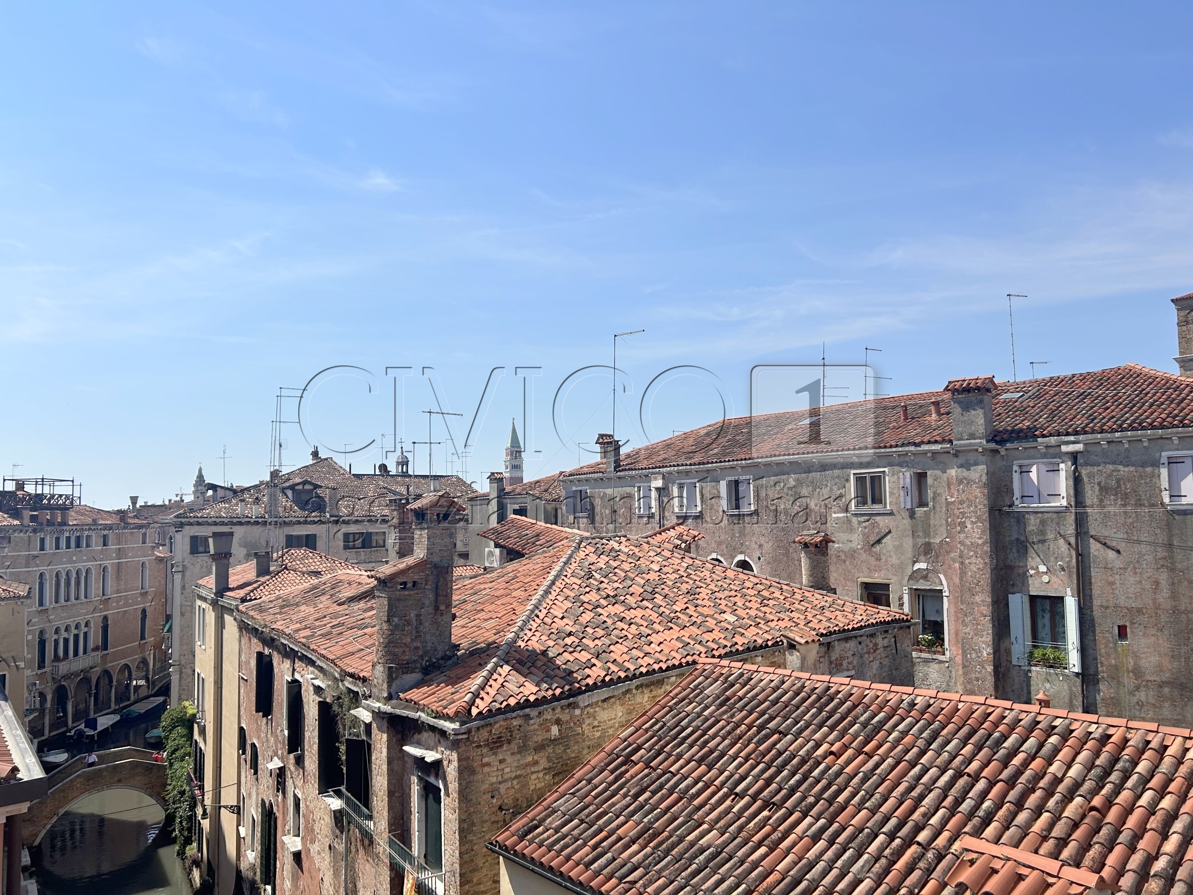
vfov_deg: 53.1
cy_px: 448
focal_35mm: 26
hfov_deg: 67.3
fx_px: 896
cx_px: 596
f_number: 1.5
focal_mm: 5.7
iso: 50
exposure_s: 1/8000
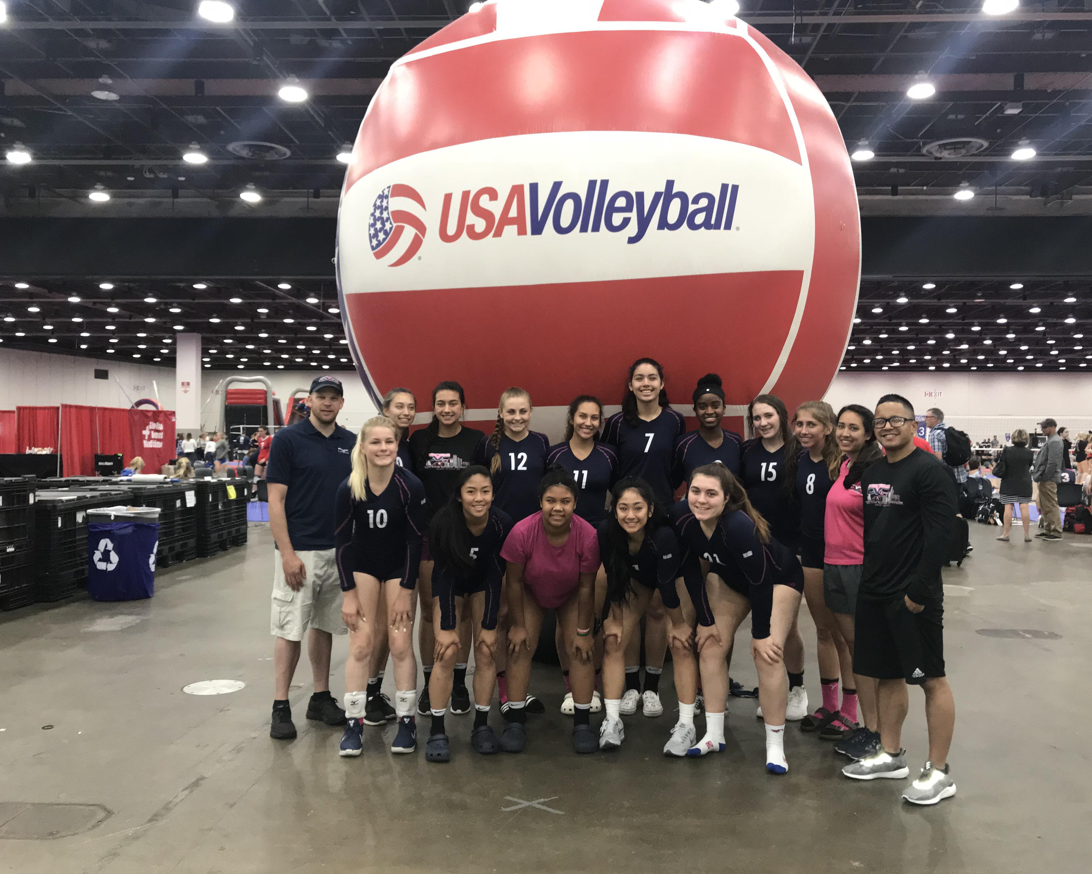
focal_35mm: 30
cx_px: 578
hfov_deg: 58.7
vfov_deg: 48.5
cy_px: 431
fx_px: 970
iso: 100
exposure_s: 1/31
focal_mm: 3.99
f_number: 1.8
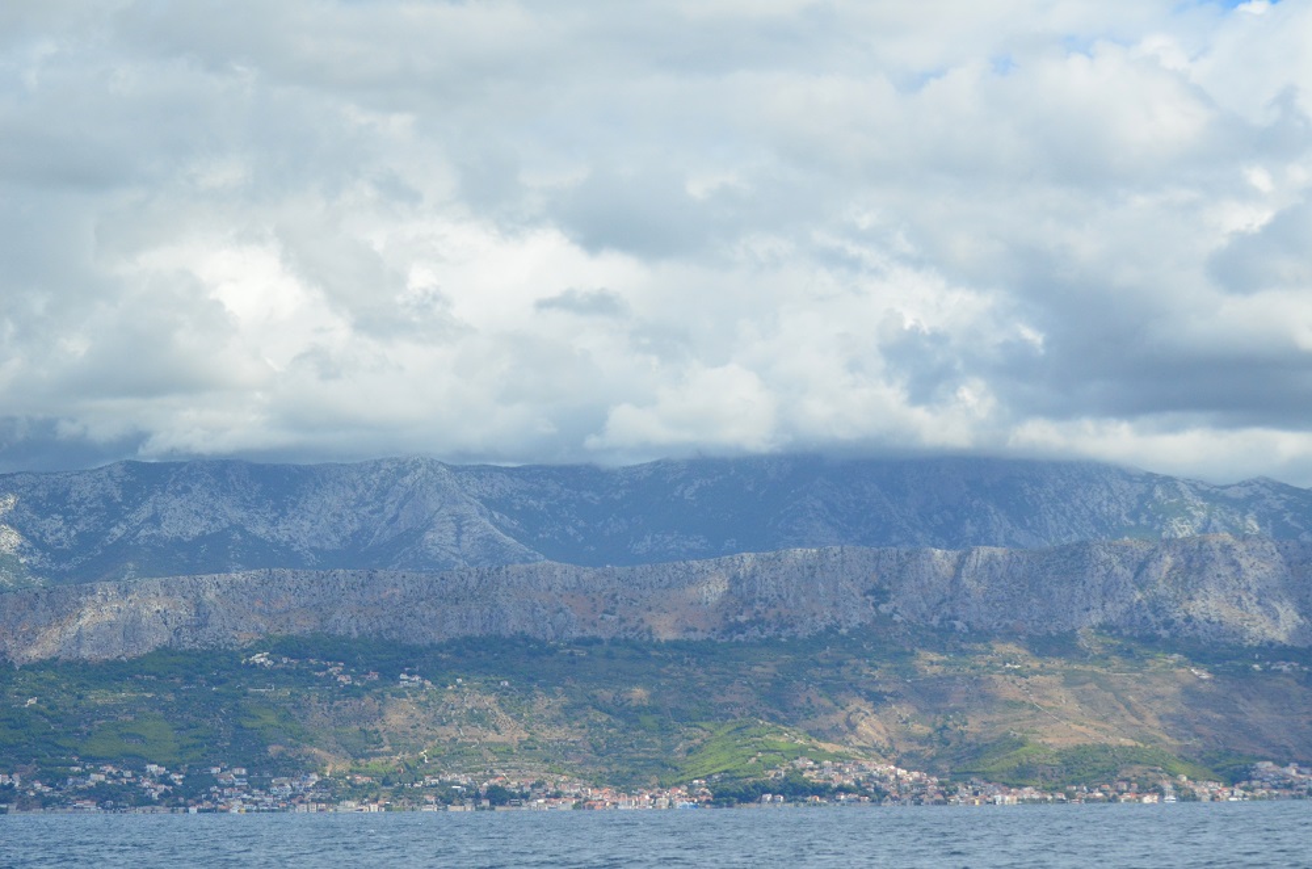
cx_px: 656
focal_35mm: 112
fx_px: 4091
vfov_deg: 12.1
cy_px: 434
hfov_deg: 18.2
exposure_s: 1/8000
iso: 800
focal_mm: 75
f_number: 4.5
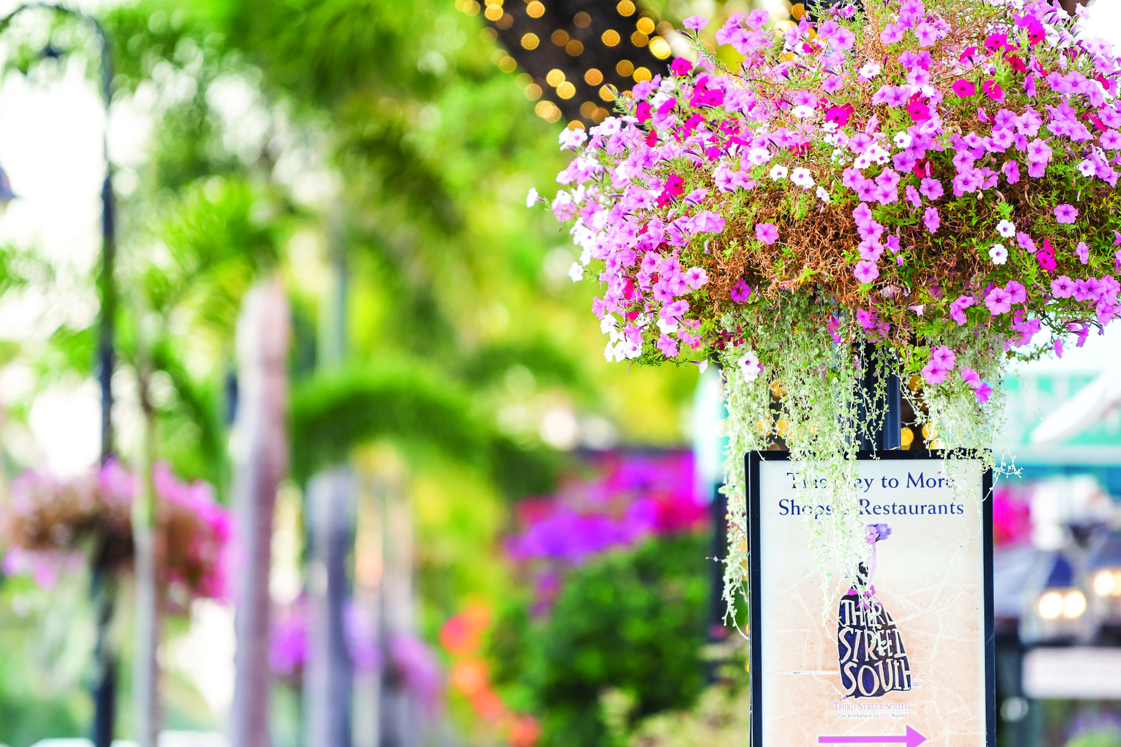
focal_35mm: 331
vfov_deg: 4.2
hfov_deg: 6.2
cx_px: 583
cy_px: 323
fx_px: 10304
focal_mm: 200
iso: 320
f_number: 2.8
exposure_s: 1/250
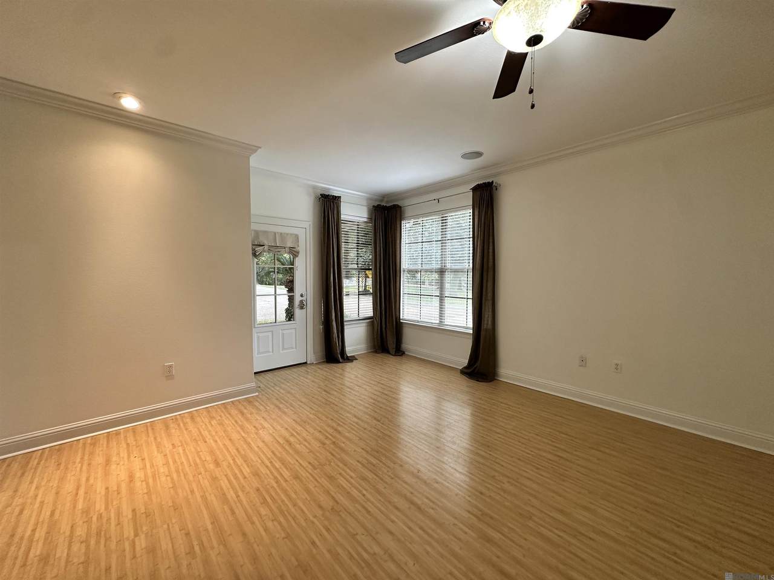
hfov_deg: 102.1
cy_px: 290
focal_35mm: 14
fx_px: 313
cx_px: 387
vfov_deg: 85.7
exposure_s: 1/60
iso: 250
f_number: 2.2
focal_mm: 2.22
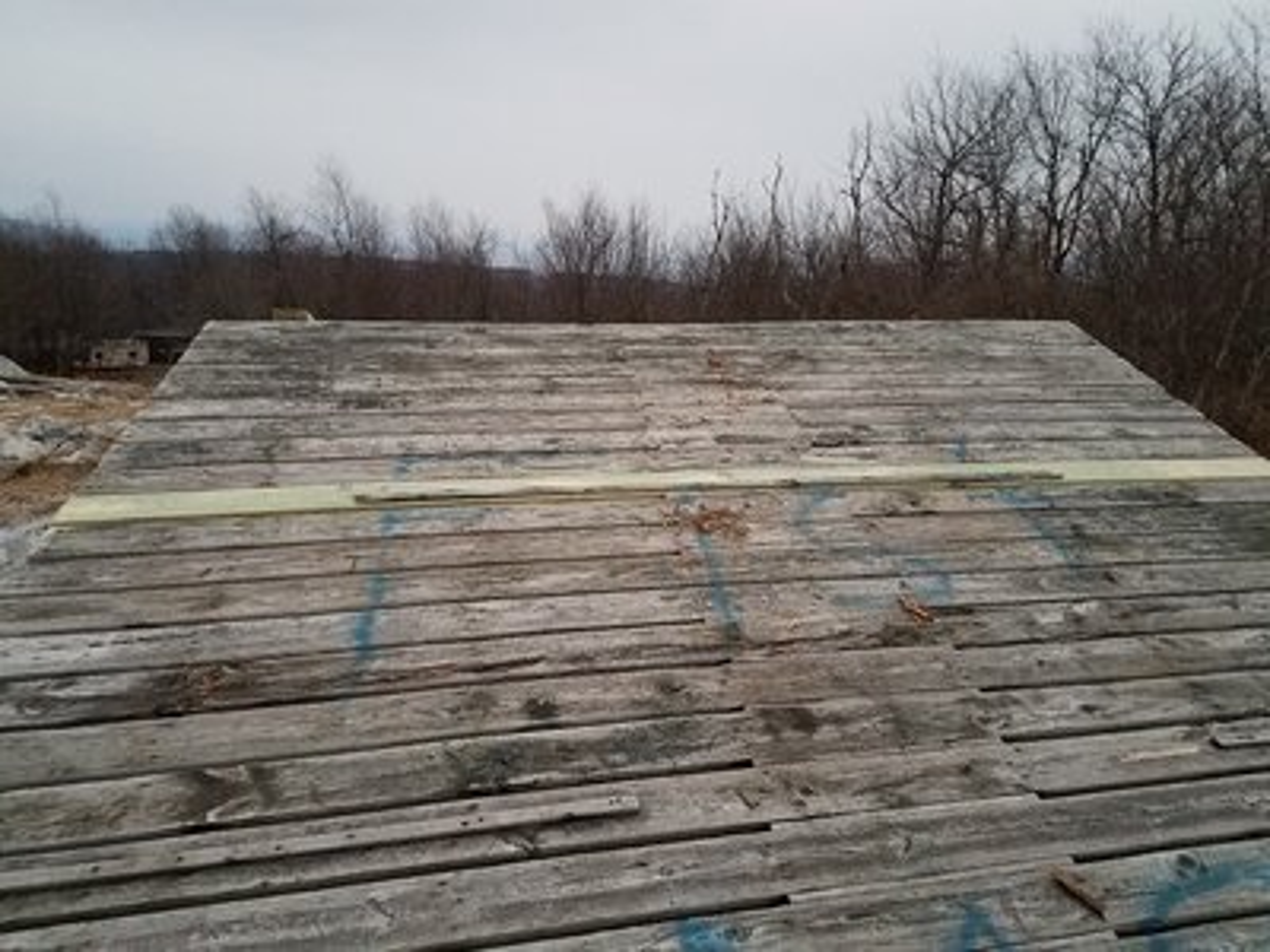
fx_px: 954
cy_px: 476
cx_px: 635
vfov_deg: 53.1
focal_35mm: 26
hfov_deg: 67.3
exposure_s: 1/11
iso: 200
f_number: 1.7
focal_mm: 4.2
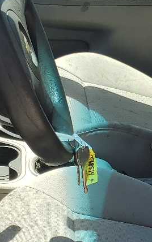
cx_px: 117
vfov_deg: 20.2
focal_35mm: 103
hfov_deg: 12.7
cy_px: 117
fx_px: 682
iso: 50
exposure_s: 1/1111
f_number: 1.5
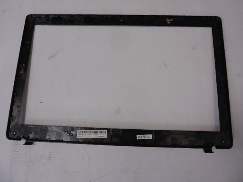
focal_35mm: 26
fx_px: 183
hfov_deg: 67.3
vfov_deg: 53.1
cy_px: 91
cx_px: 122
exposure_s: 1/160
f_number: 3.5
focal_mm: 4.6
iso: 800
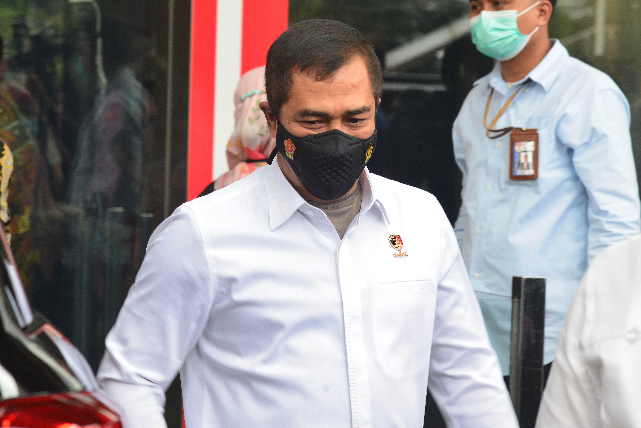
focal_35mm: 120
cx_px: 320
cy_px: 214
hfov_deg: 17.1
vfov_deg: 11.4
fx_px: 2137
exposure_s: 1/125
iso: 640
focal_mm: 120
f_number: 9
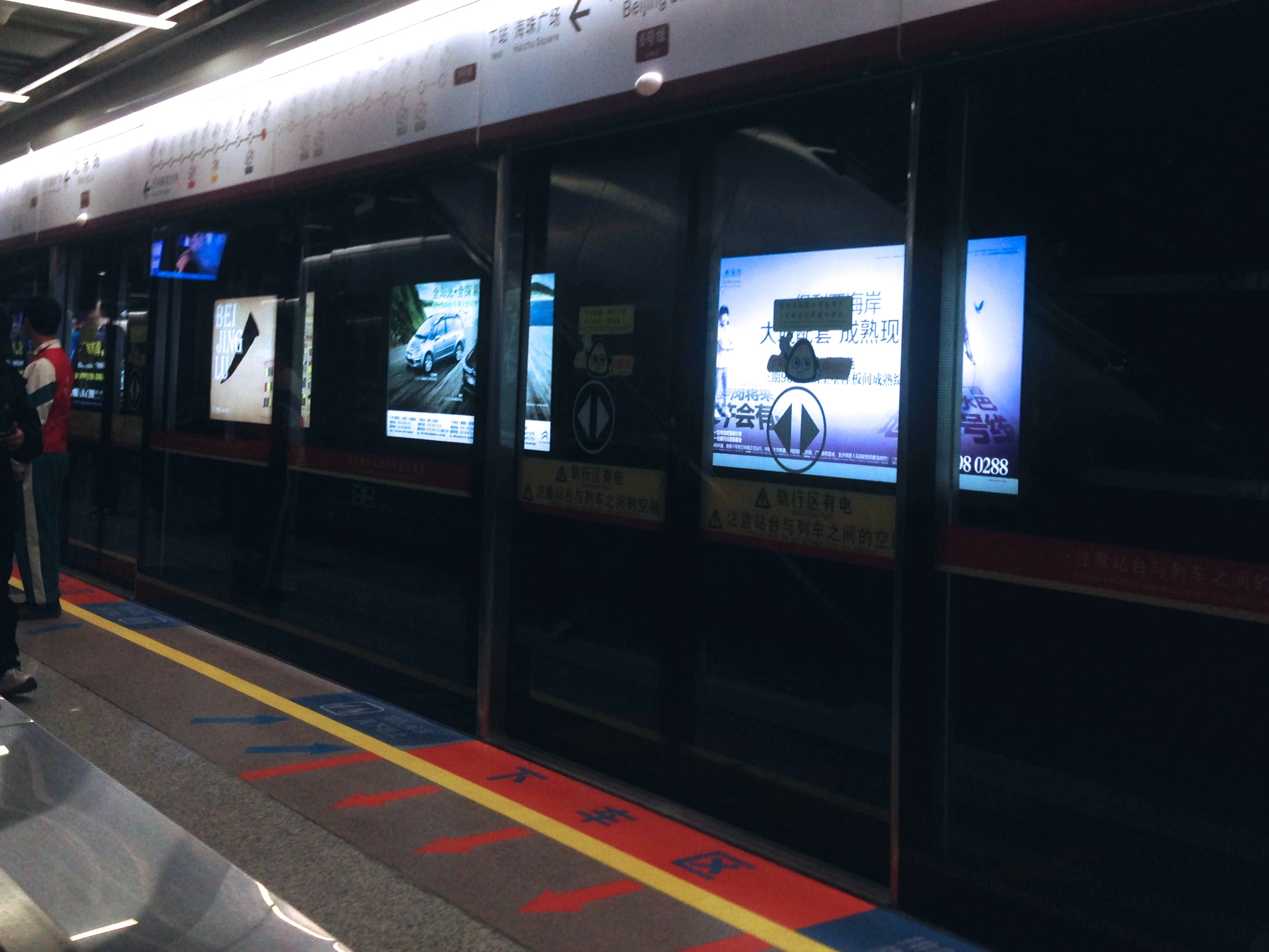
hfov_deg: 45.8
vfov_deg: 35.0
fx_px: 1503
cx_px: 642
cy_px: 364
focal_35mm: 41
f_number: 2.4
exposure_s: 1/120
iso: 64
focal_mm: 4.12
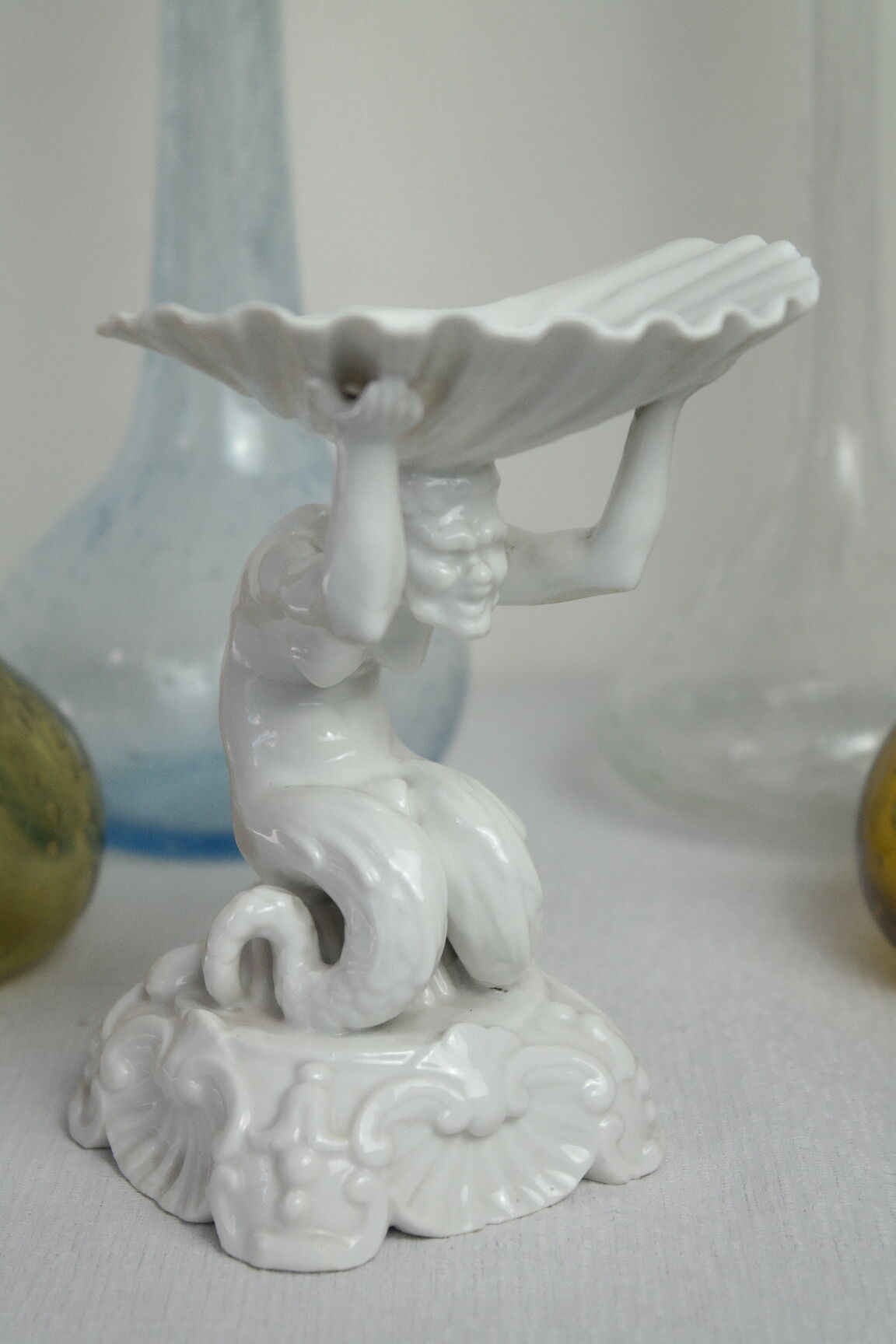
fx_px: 2874
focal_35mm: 77
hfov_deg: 17.7
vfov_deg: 26.3
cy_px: 672
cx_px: 448
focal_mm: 50
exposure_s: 1/80
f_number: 5.6
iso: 400
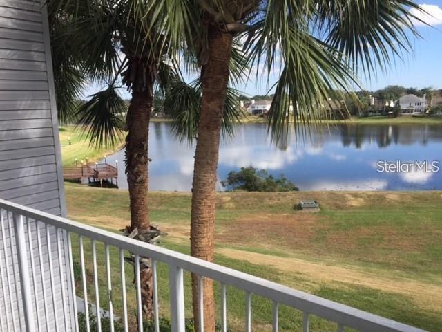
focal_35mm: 29
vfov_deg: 48.2
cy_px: 166
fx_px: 370
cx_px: 221
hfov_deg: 61.7
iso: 32
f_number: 2.2
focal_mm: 4.15
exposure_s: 1/1236
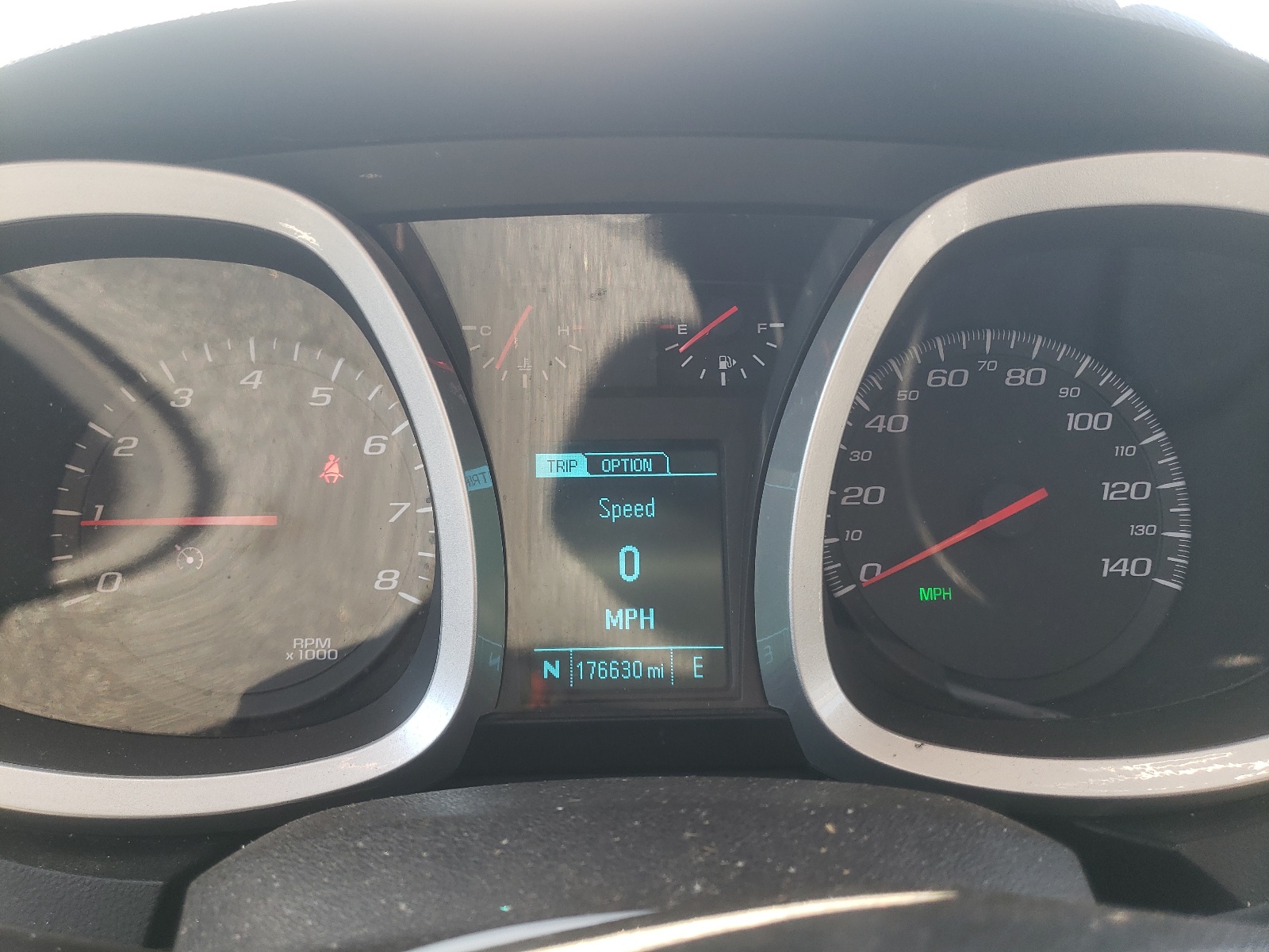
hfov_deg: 67.3
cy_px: 476
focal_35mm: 26
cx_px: 634
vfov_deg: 53.1
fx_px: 953
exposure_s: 1/100
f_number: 1.5
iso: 55
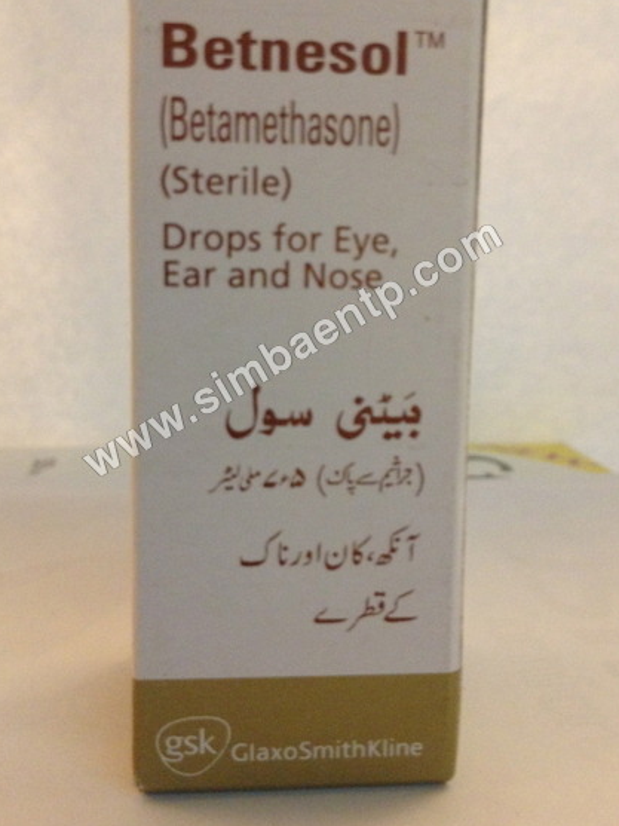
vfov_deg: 44.7
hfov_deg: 34.3
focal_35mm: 42
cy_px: 351
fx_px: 1001
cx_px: 292
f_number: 2.4
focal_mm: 4.28
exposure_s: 1/20
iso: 250
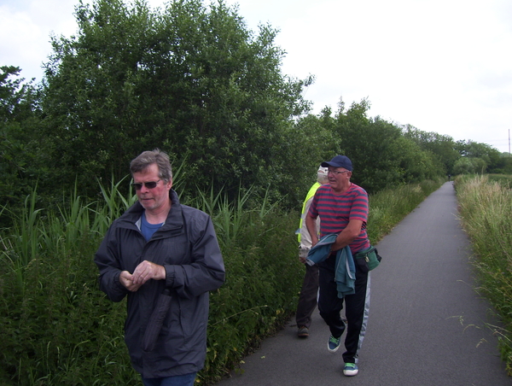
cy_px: 193
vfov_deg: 39.8
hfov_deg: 51.3
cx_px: 256
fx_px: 533
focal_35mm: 36
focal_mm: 6
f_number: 2.7
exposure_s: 1/500
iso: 80
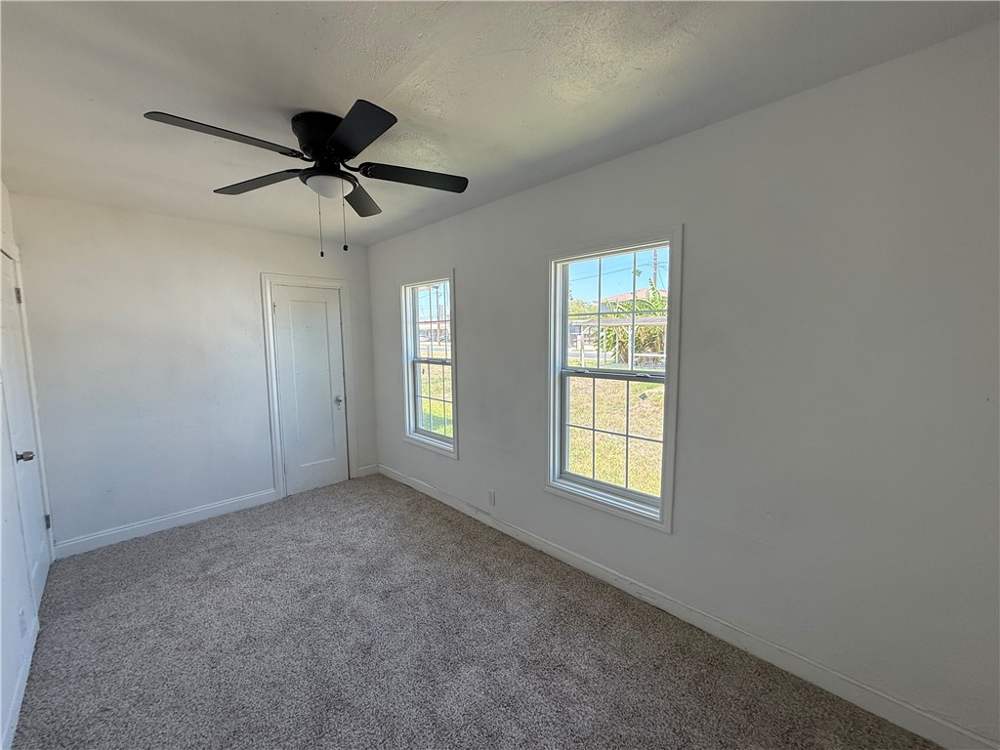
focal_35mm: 14
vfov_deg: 85.7
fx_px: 404
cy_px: 375
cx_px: 500
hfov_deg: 102.1
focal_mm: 2.22
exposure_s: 1/121
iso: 64
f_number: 2.2
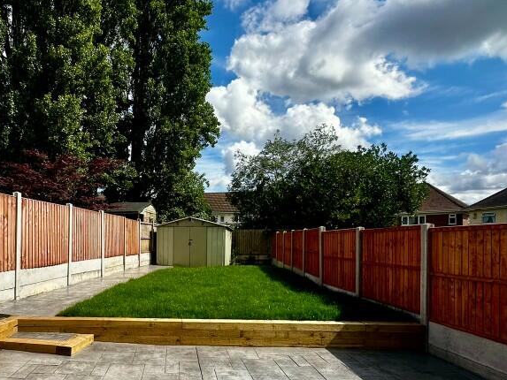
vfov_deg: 54.2
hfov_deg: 67.1
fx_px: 366
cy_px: 239
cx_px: 161
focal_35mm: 25
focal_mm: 2.22
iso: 40
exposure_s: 1/1887
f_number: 2.2
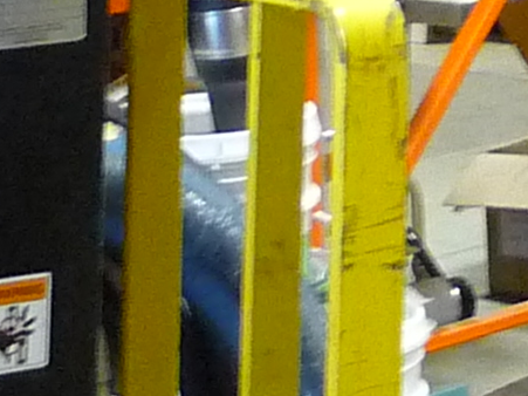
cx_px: 1118
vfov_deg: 5.9
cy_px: -696
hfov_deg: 7.9
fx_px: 3645
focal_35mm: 239
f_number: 2.8
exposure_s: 1/25
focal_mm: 5.5
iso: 400
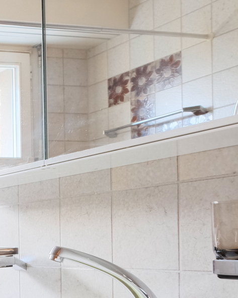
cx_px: -213
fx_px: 537
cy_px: 240
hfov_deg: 18.4
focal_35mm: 61
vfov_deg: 30.2
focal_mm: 10
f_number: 4
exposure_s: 1/15
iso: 1600
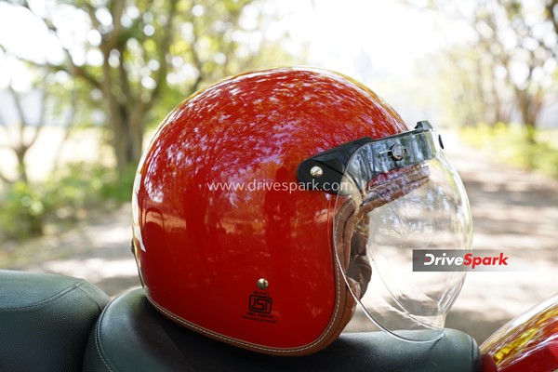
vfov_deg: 19.5
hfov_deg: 28.8
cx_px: 279
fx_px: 1085
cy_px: 186
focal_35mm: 70
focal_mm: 70
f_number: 7.1
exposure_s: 1/80
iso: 500
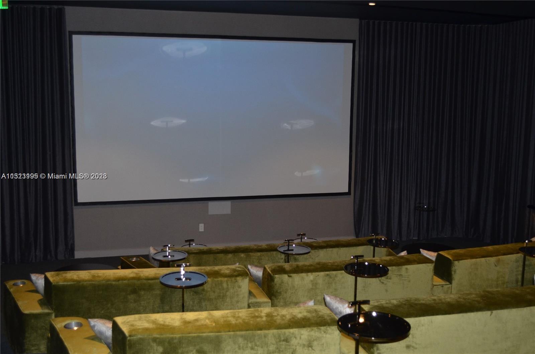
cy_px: 177
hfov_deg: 46.5
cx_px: 268
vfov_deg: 31.7
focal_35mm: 42
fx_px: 623
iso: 800
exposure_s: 1/60
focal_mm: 28
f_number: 4.5
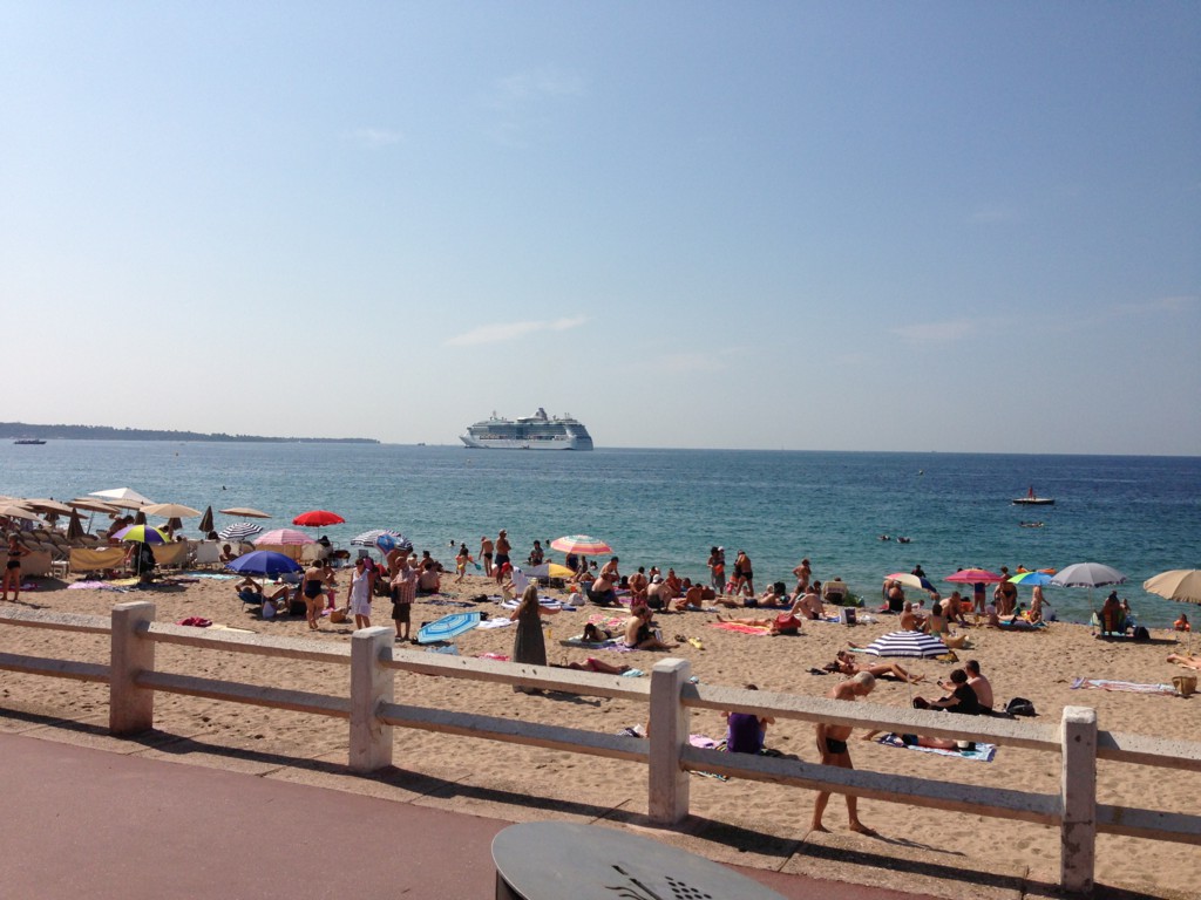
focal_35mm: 33
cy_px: 450
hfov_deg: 55.4
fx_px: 1145
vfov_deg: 42.9
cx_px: 600
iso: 50
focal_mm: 4.13
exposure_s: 1/3195
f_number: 2.4
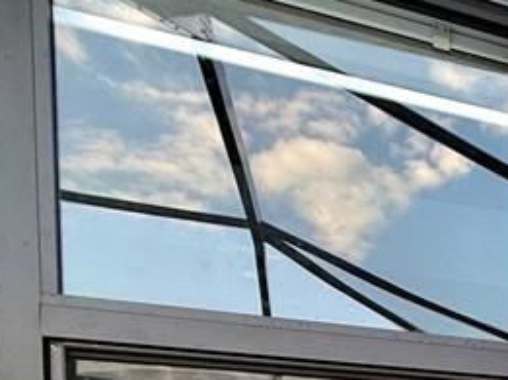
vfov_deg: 22.1
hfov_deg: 24.5
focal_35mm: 55
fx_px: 806
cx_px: 814
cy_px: 563
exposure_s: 1/99
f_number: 2.2
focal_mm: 2.22
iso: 64
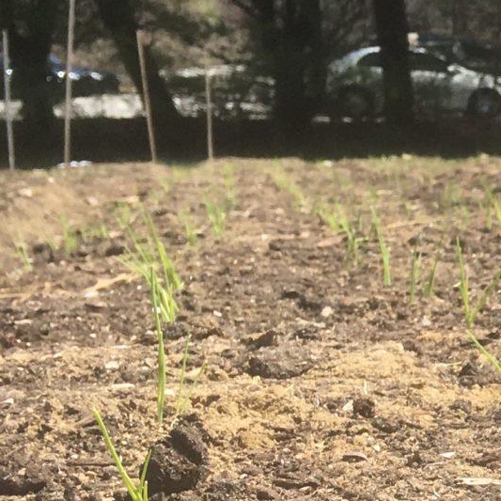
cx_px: 918
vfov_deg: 14.1
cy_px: 374
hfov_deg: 12.8
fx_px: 2014
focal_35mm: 123
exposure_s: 1/810
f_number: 2.2
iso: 25
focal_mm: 4.15
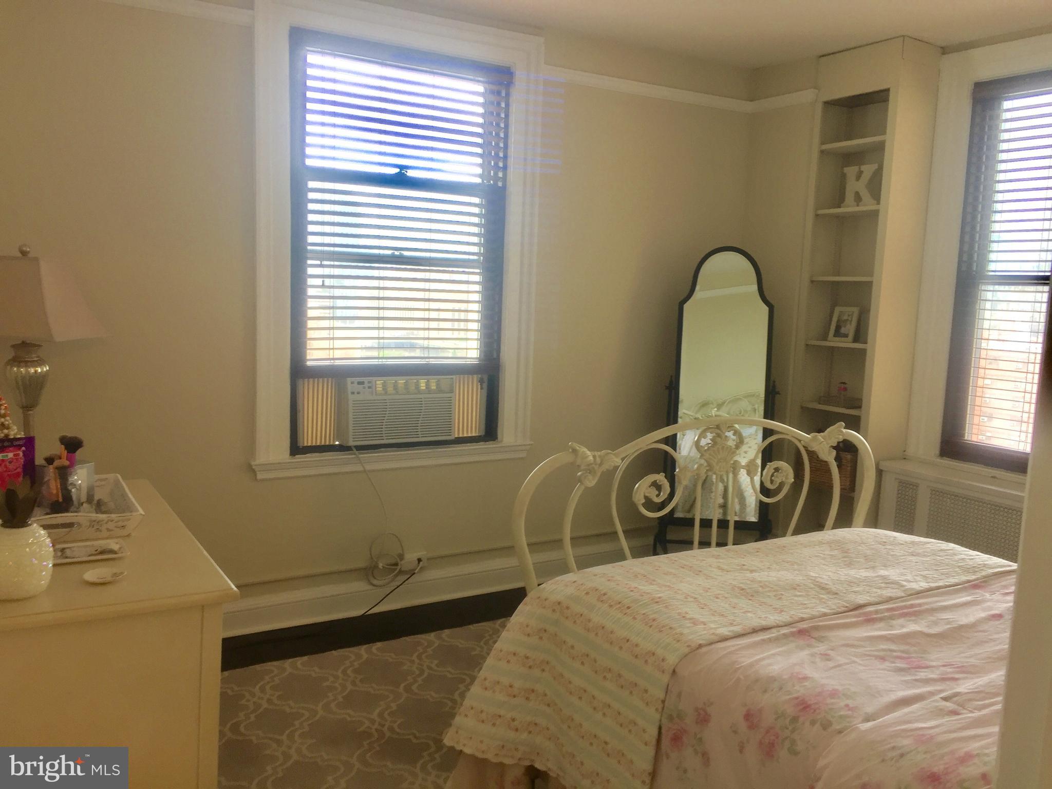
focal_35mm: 29
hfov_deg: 61.7
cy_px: 394
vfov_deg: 48.2
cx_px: 526
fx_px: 881
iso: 32
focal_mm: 4.15
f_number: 2.2
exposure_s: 1/40
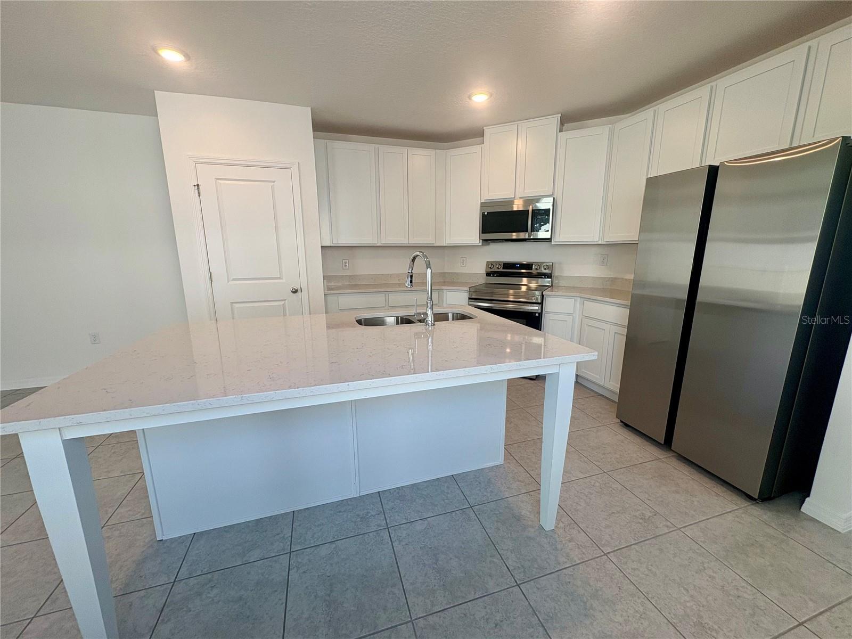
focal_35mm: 14
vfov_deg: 85.7
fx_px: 345
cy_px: 320
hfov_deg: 102.1
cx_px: 426
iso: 64
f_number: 2.2
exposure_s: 1/120
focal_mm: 2.22
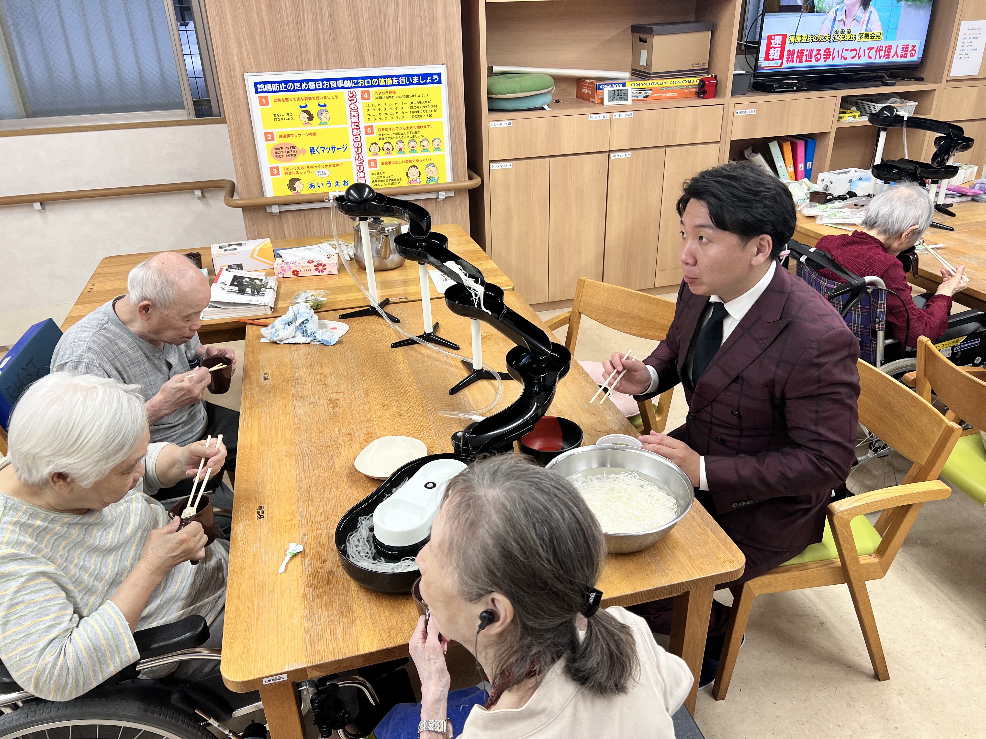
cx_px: 493
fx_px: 741
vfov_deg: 53.1
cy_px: 370
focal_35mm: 26
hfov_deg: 67.3
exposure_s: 1/60
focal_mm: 5.7
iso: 64
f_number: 1.5
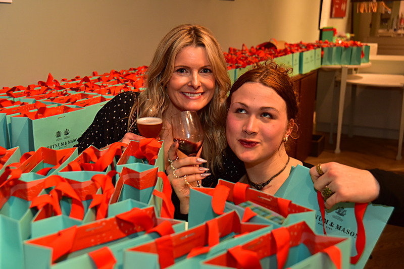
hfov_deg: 43.6
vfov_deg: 29.9
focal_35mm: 45
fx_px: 505
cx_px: 202
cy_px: 134
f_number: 5
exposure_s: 1/50
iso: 1600
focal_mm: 45
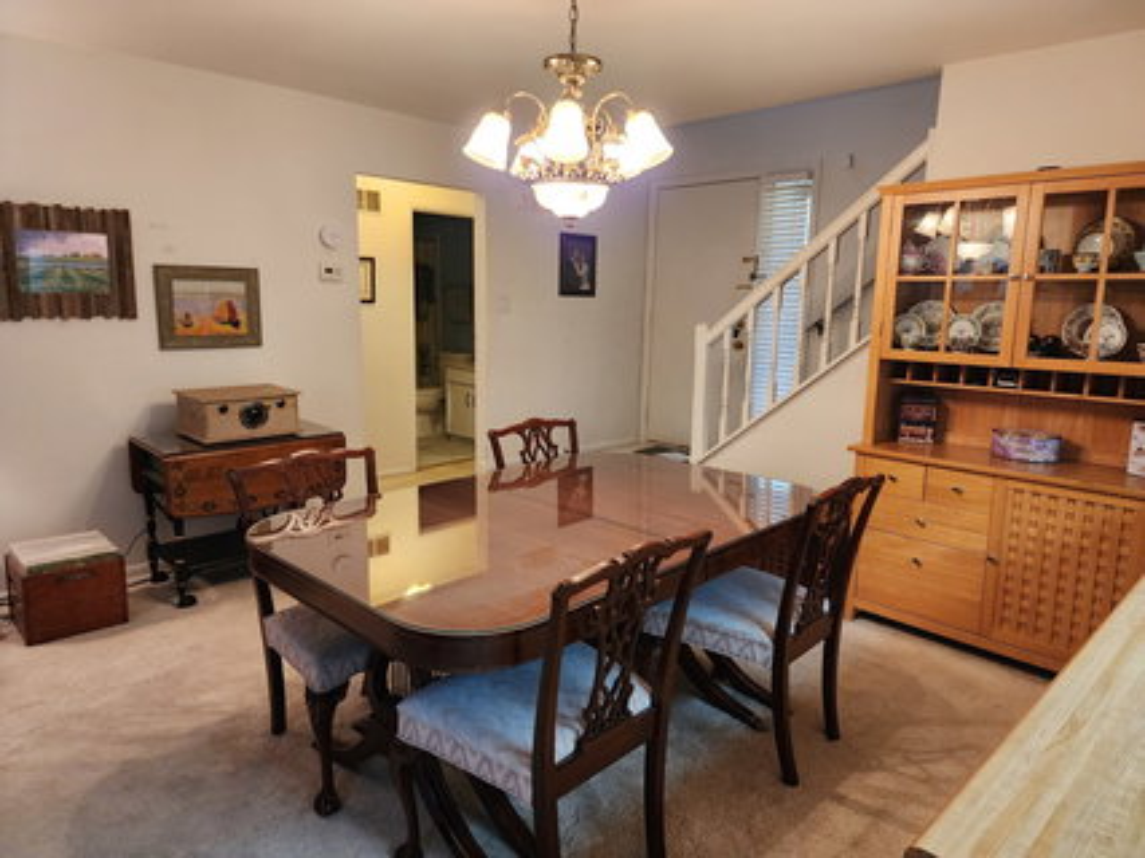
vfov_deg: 58.9
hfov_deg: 73.9
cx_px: 572
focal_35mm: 23
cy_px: 429
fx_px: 761
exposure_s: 1/120
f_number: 1.8
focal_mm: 6.4
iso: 640
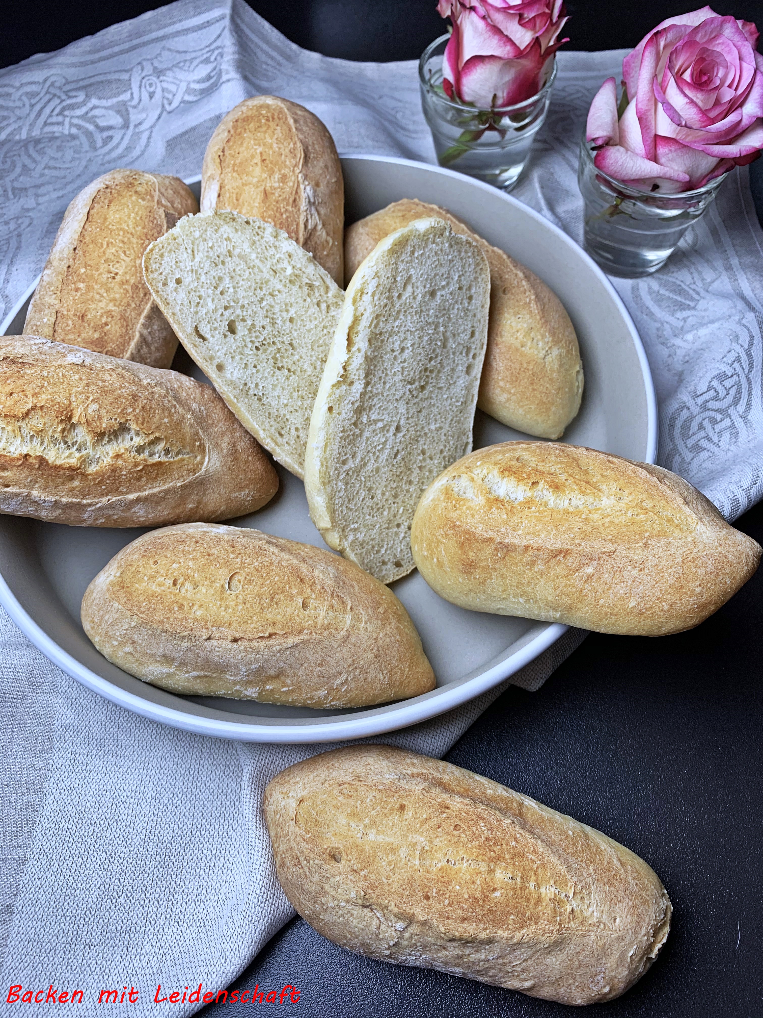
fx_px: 764
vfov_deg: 67.3
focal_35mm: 26
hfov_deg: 53.1
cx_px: 382
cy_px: 509
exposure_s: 1/100
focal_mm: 4.25
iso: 80
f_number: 1.8
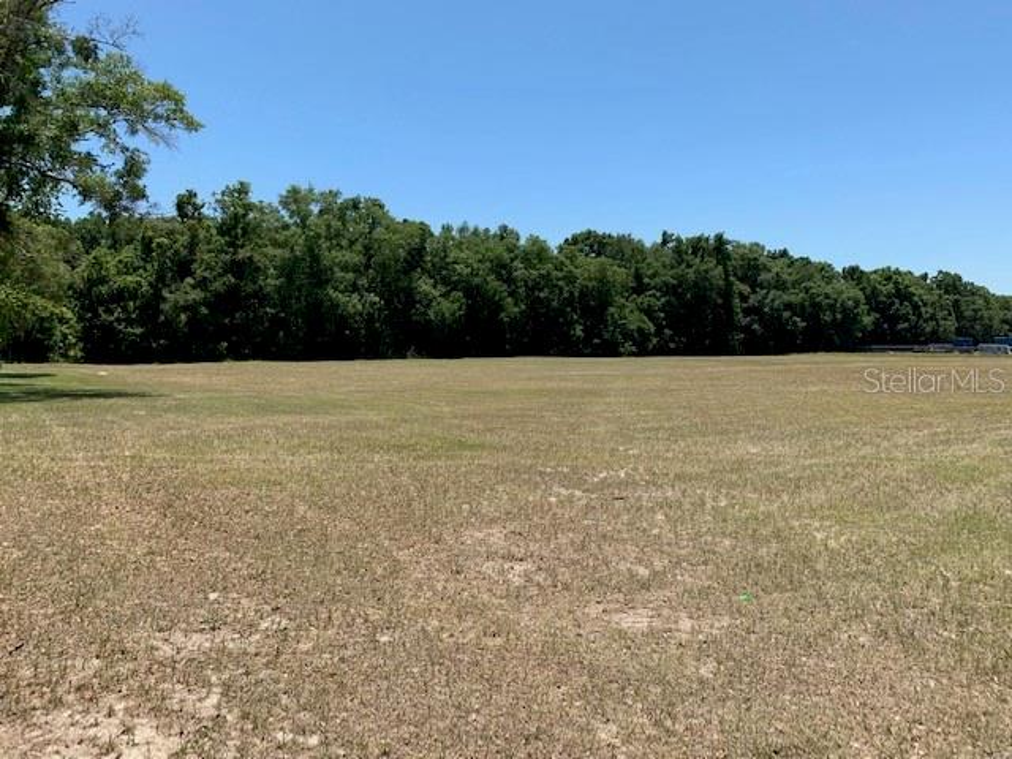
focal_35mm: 26
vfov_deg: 53.1
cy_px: 380
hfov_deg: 67.3
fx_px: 760
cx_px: 506
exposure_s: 1/1916
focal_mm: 4.25
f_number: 1.8
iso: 25
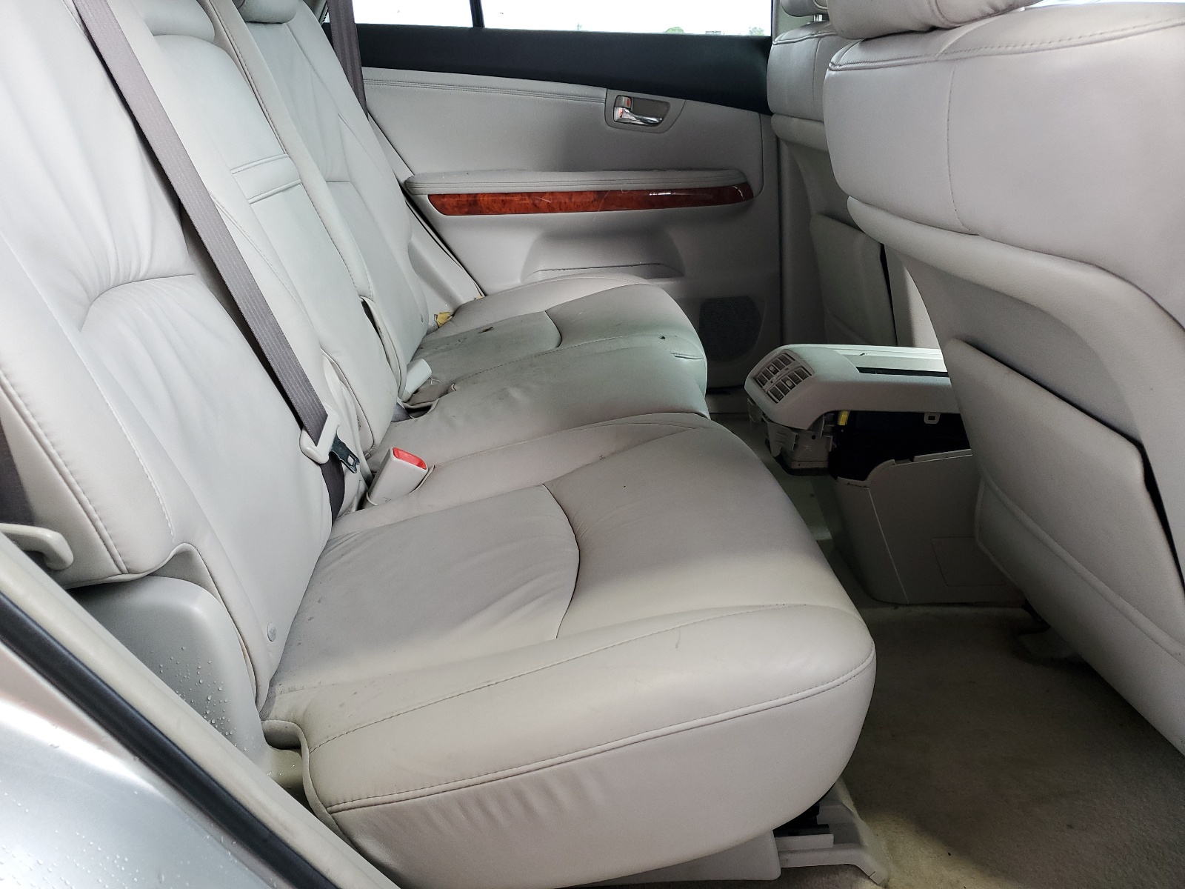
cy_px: 444
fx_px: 890
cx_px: 592
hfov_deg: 67.3
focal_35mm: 26
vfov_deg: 53.1
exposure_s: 1/120
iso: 91
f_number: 1.5
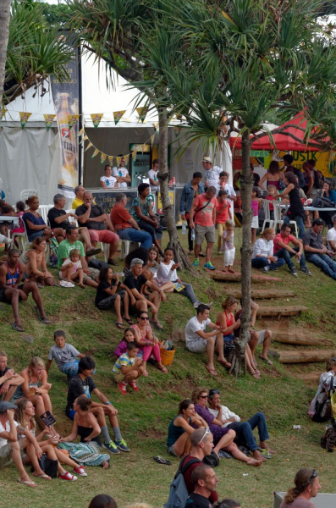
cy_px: 254
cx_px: 168
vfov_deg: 19.5
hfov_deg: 13.0
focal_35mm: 105
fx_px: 1478
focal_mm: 70
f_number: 5.6
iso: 250
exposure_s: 1/200
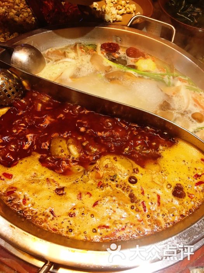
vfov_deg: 61.7
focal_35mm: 29
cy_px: 136
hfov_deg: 48.2
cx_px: 102
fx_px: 228
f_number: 2.2
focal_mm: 4.15
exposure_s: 1/17
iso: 80
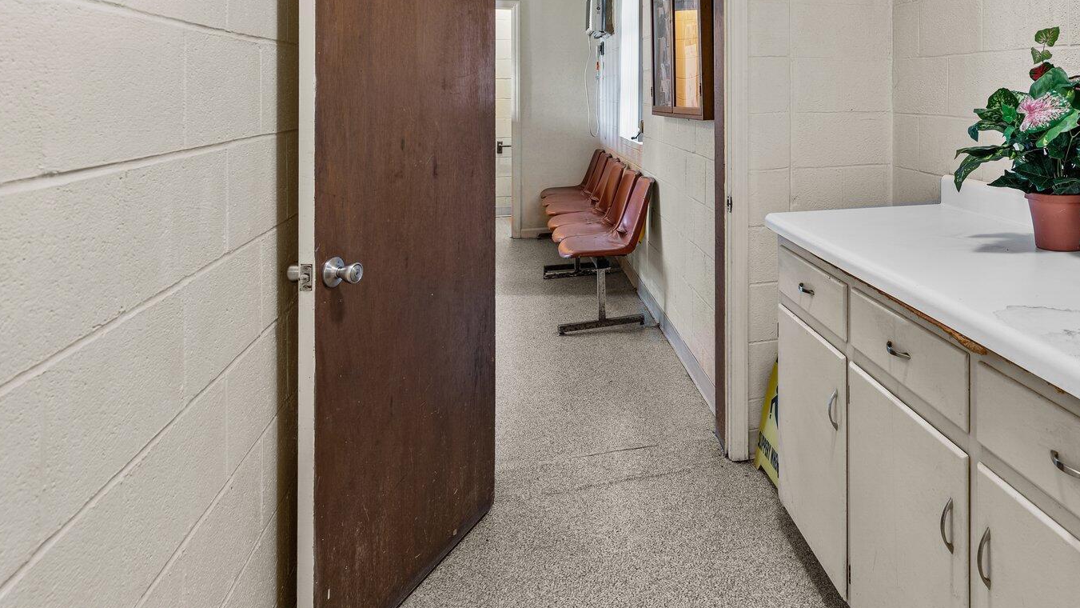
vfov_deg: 41.2
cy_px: 127
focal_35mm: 27
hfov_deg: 65.9
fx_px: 773
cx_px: 798
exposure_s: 3.2
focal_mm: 17
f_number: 6.3
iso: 160
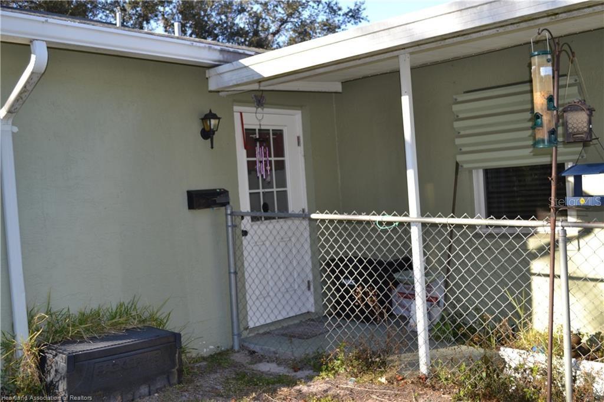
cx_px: 302
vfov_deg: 36.8
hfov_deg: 53.1
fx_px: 604
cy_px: 201
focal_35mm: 36
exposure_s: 1/200
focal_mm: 24
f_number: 4
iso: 110
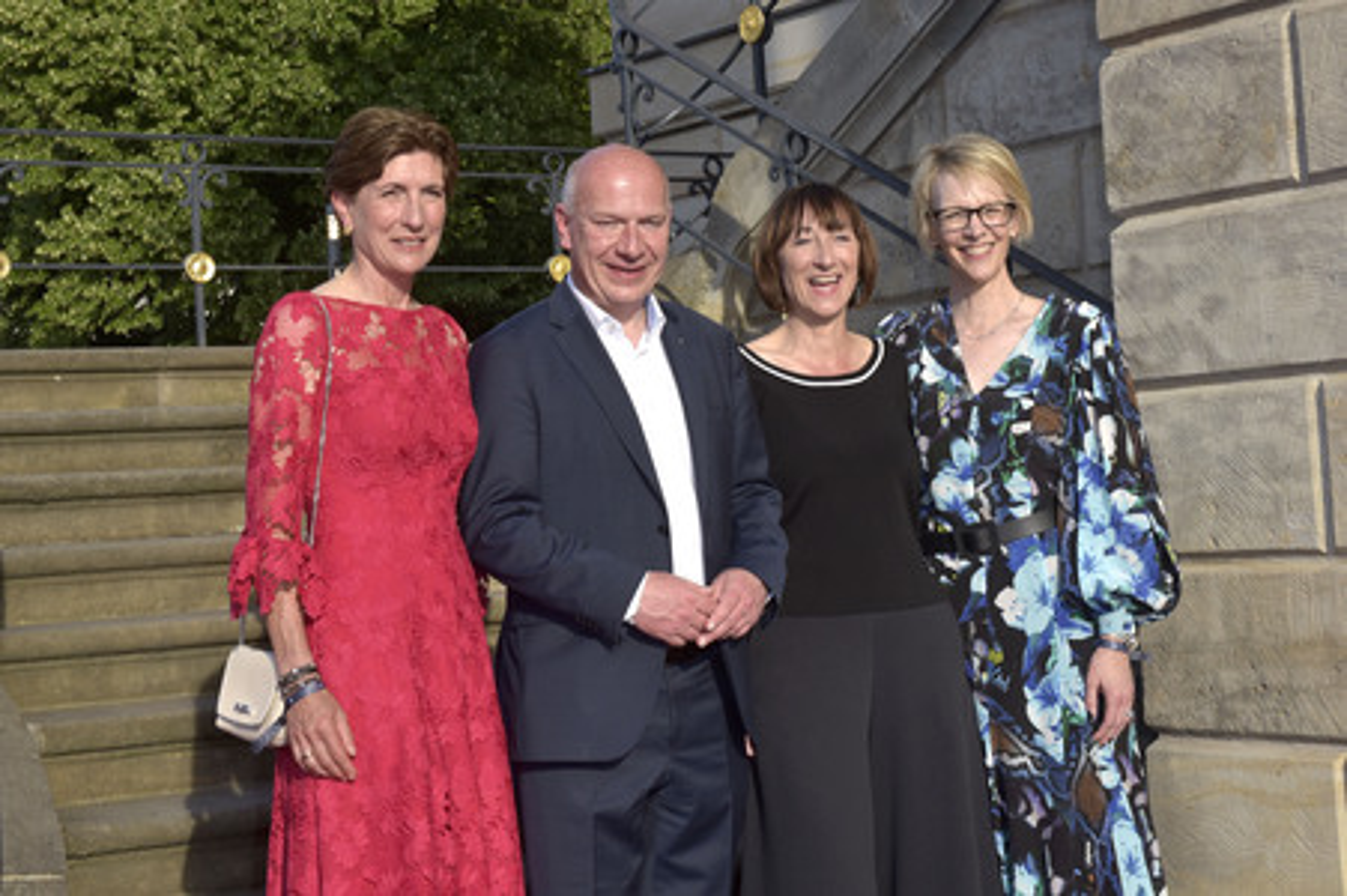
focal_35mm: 55
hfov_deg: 36.3
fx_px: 2056
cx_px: 674
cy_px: 448
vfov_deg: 24.6
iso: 160
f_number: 10
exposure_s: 1/250
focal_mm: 55
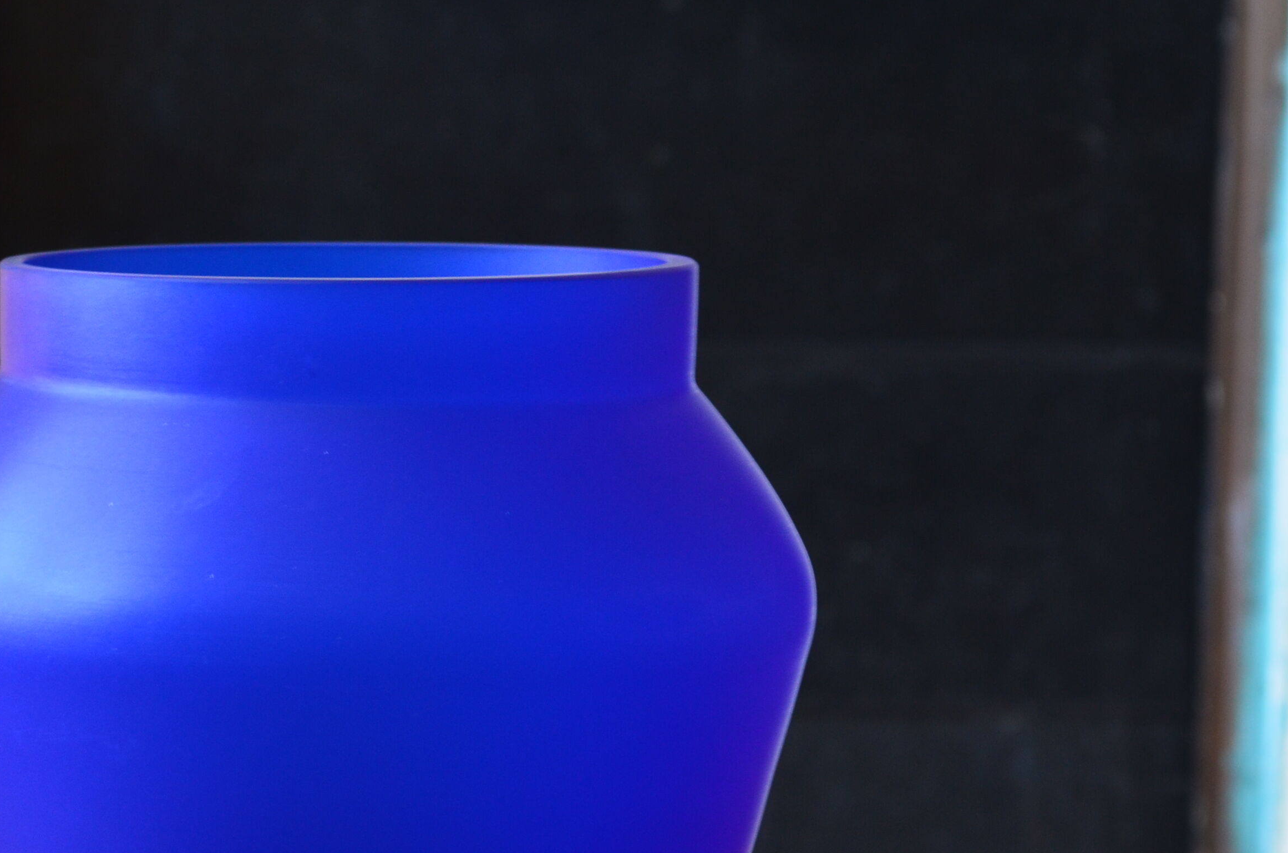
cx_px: 411
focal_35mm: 175
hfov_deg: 11.7
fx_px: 6250
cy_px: 816
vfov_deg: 7.8
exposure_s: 1/20
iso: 400
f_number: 8
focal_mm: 55
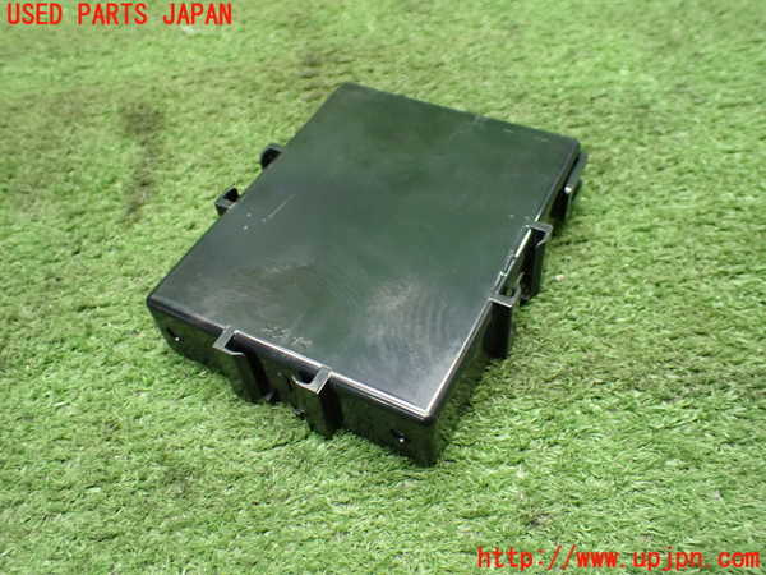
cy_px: 288
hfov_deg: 60.0
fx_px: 664
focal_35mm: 30
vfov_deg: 46.8
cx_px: 383
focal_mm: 5.4
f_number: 2.3
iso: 800
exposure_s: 1/80
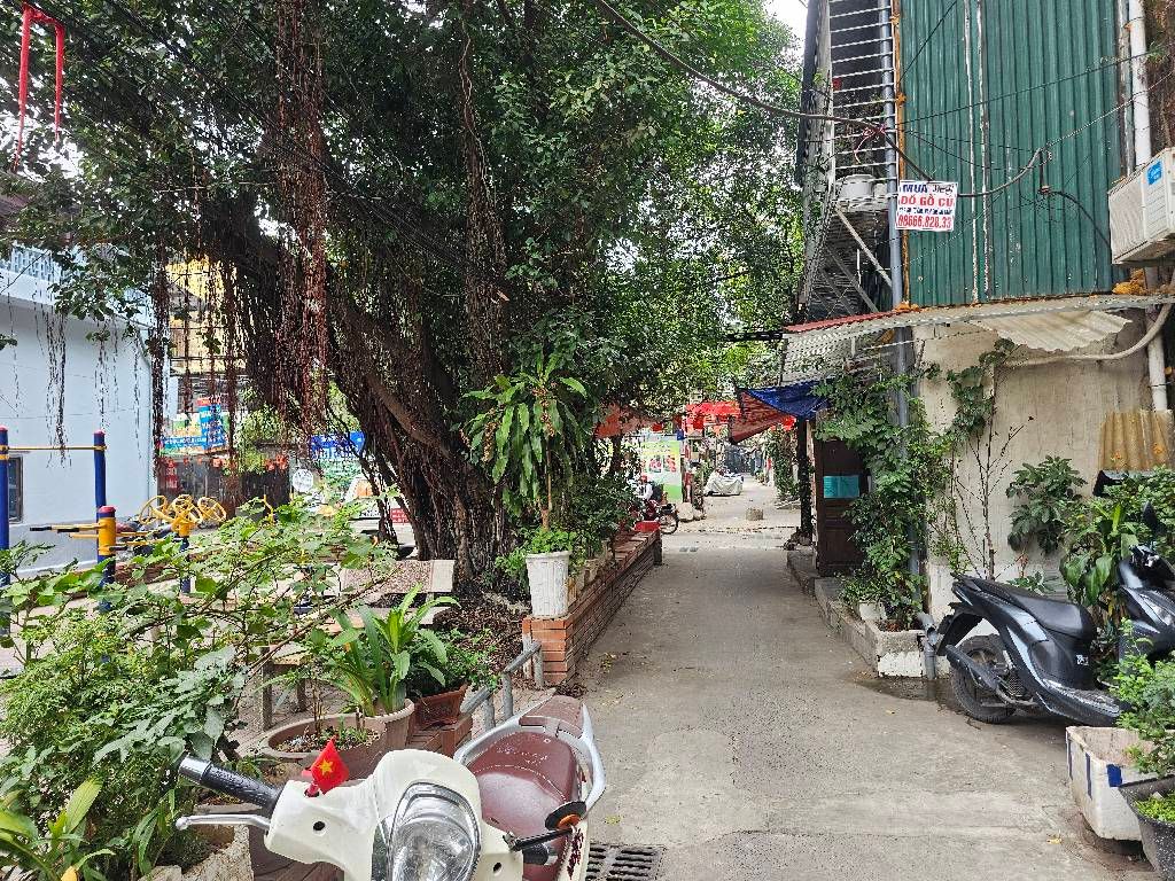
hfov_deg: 73.9
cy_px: 440
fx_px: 781
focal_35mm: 23
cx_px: 588
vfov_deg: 58.9
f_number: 1.7
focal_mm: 6.3
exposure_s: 1/192
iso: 100
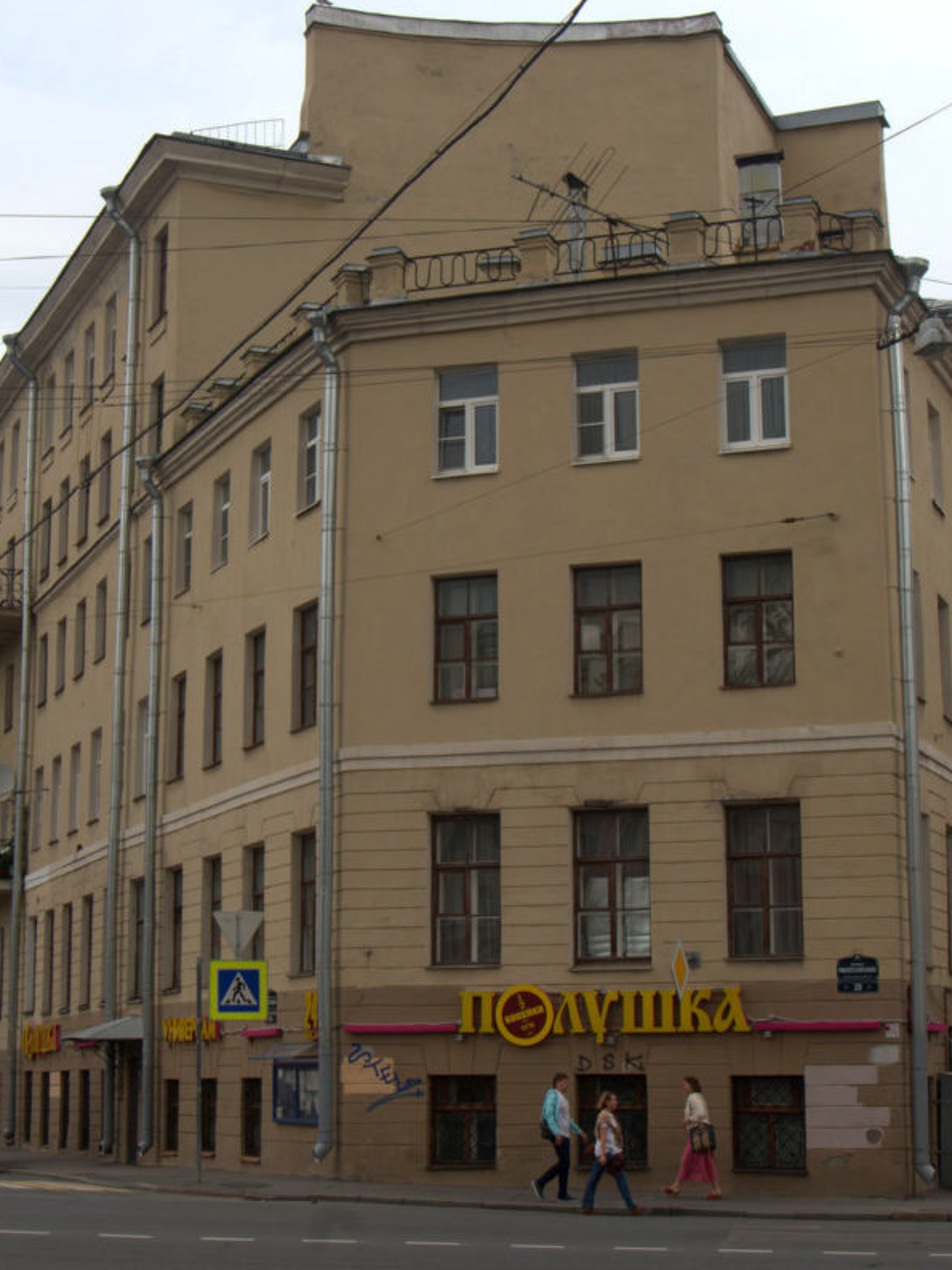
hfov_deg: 24.0
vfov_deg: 31.7
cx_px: 490
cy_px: 632
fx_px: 2238
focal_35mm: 61
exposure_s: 1/125
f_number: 11
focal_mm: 28
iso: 200
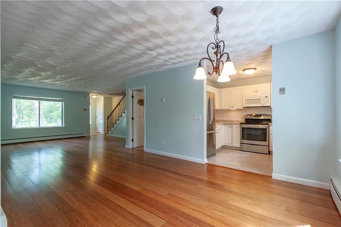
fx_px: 151
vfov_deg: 73.7
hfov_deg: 96.8
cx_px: 170
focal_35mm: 16
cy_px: 114
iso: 800
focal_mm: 16
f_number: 11
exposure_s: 1/13
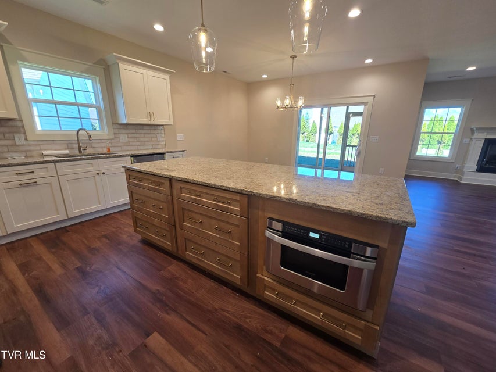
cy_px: 186
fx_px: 186
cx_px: 248
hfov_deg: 106.2
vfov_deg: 89.9
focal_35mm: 13
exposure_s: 1/60
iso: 50
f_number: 2.2
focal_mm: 2.2
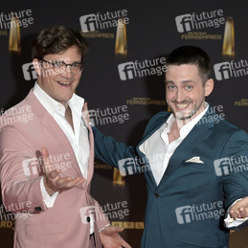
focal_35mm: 111
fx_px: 900
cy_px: 141
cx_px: 117
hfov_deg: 15.7
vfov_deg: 15.7
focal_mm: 75
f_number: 5
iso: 1000
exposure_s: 1/250
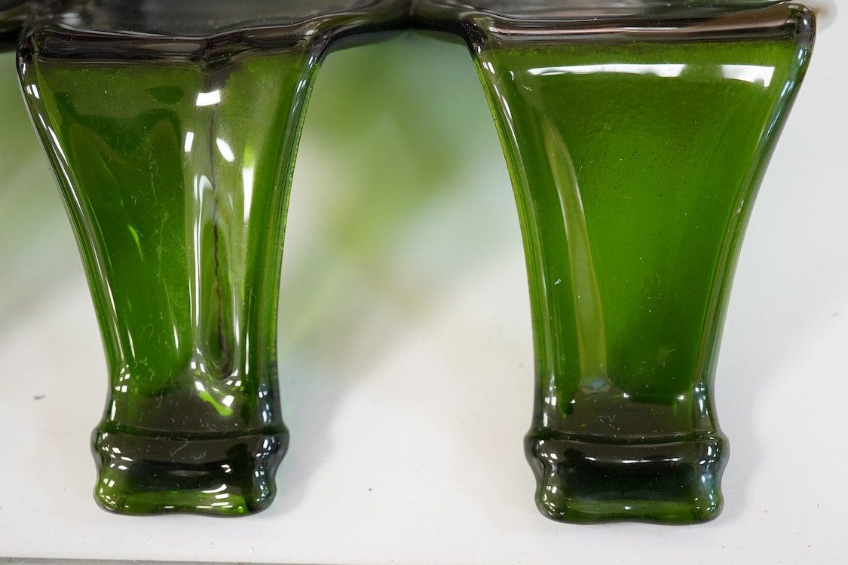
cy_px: 282
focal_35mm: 45
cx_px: 424
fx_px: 1060
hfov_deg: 43.6
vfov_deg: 29.9
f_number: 3.5
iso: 2500
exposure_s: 1/125
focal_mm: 30
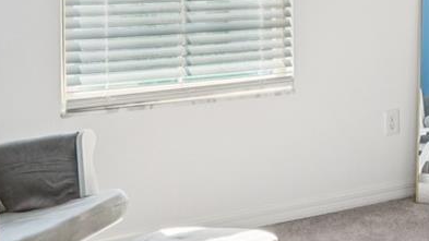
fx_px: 728
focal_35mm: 64
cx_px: 511
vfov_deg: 18.0
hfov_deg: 28.6
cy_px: -41
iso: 125
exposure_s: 1/30
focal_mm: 10
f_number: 8
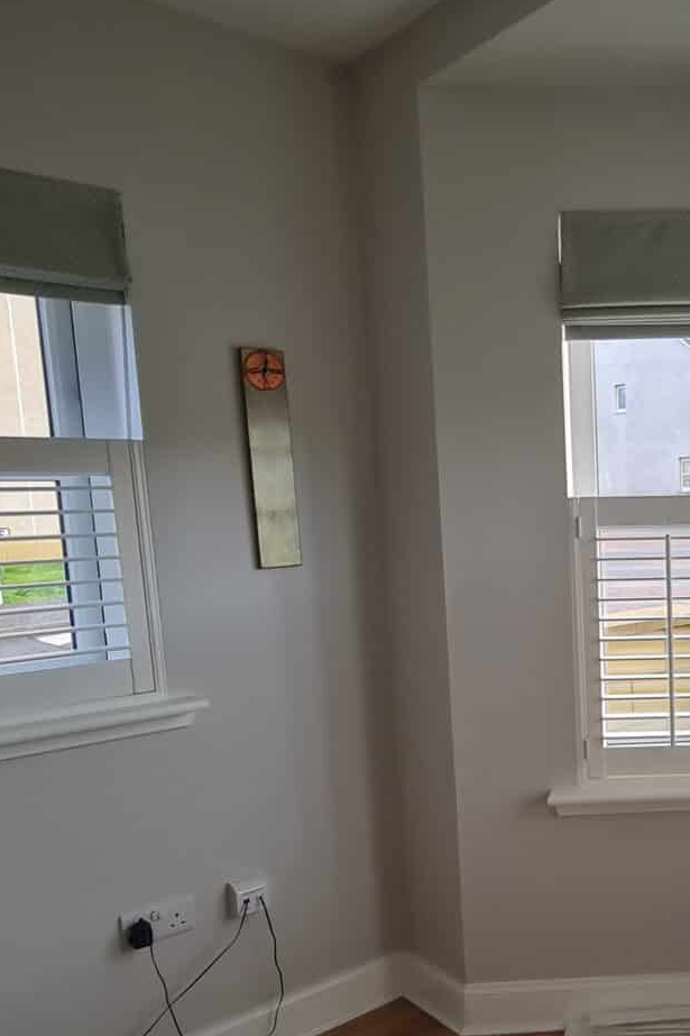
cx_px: 698
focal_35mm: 30
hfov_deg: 38.4
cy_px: 606
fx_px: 863
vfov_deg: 61.6
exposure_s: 1/100
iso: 80
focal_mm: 1.74
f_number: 2.2
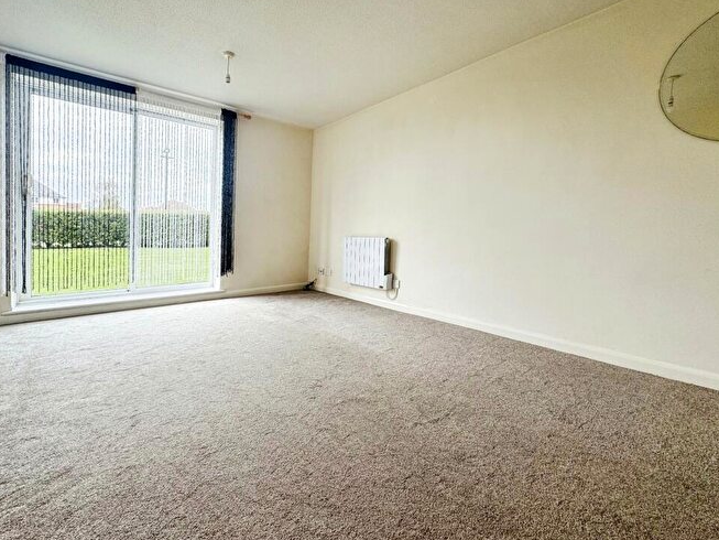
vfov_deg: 81.7
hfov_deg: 98.2
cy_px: 278
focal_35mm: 15
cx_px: 360
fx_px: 312
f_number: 2.2
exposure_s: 1/99
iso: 64
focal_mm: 2.22
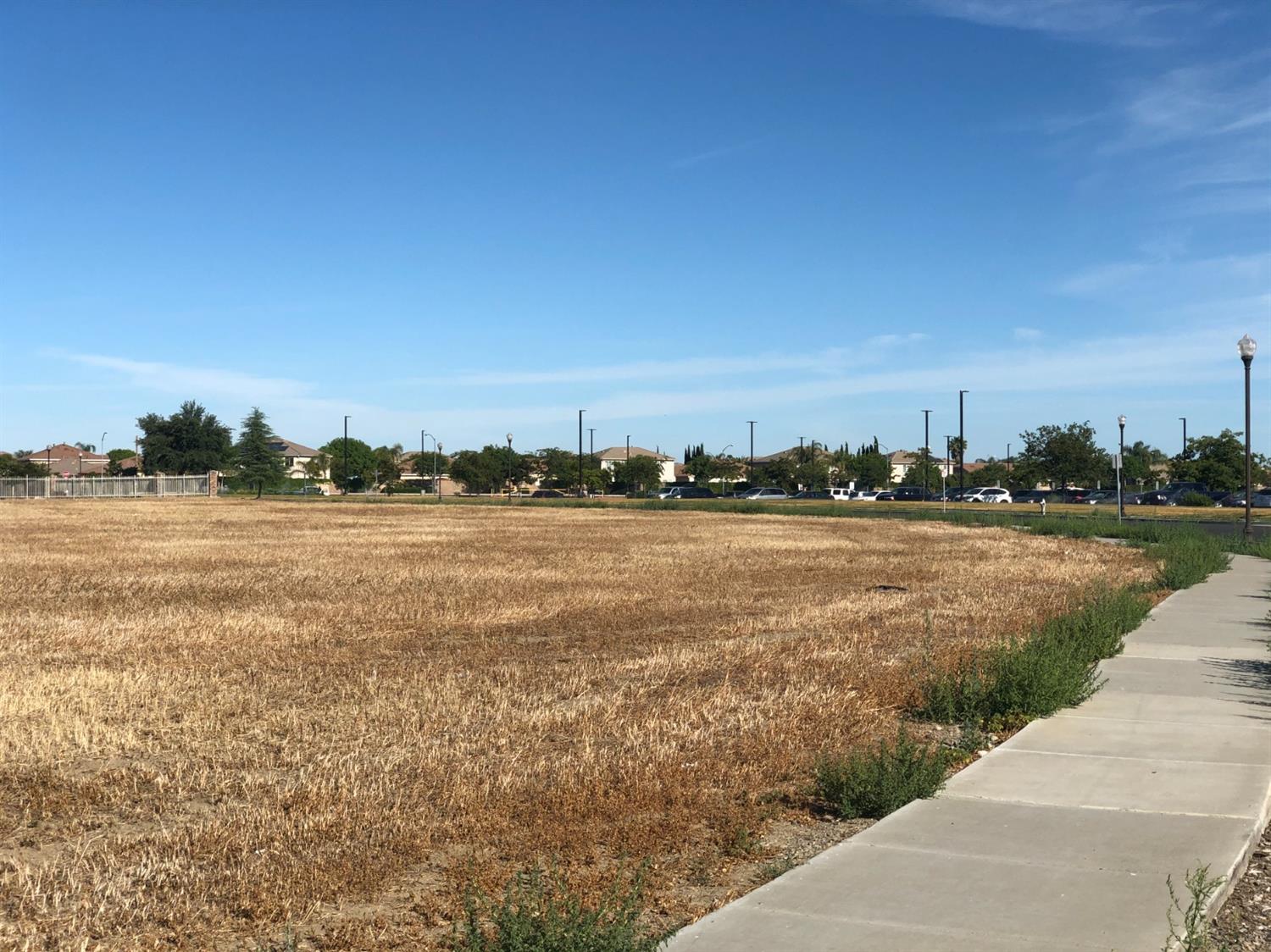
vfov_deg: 28.0
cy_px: 476
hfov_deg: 36.8
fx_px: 1909
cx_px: 636
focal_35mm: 52
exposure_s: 1/1779
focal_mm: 6
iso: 16
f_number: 2.4
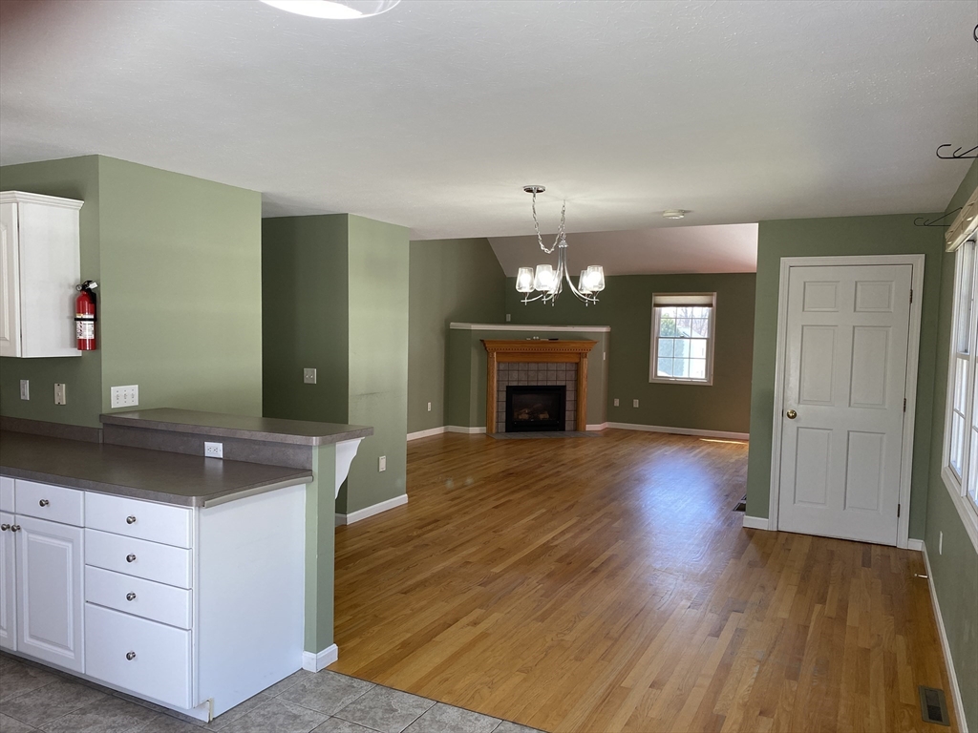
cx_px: 489
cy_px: 366
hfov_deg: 67.3
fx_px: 735
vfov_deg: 53.1
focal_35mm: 26
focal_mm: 4.25
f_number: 1.8
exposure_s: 1/120
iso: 100
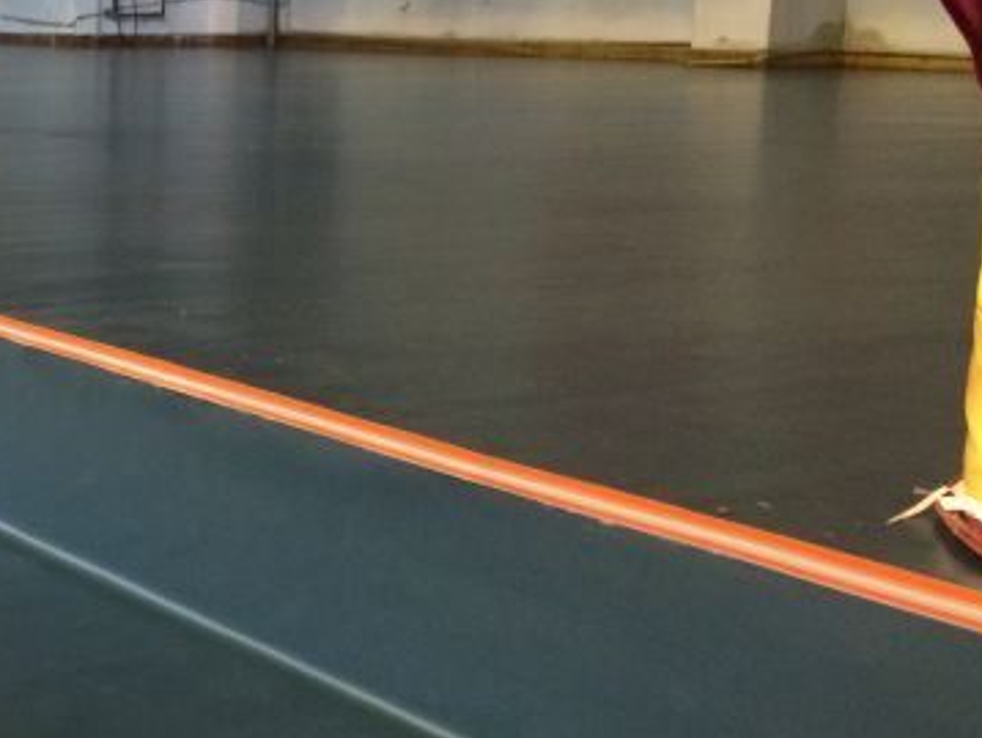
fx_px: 1902
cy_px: 288
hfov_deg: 26.8
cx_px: -77
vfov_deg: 21.9
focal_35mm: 67
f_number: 2.2
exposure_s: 1/17
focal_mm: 4.12
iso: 320
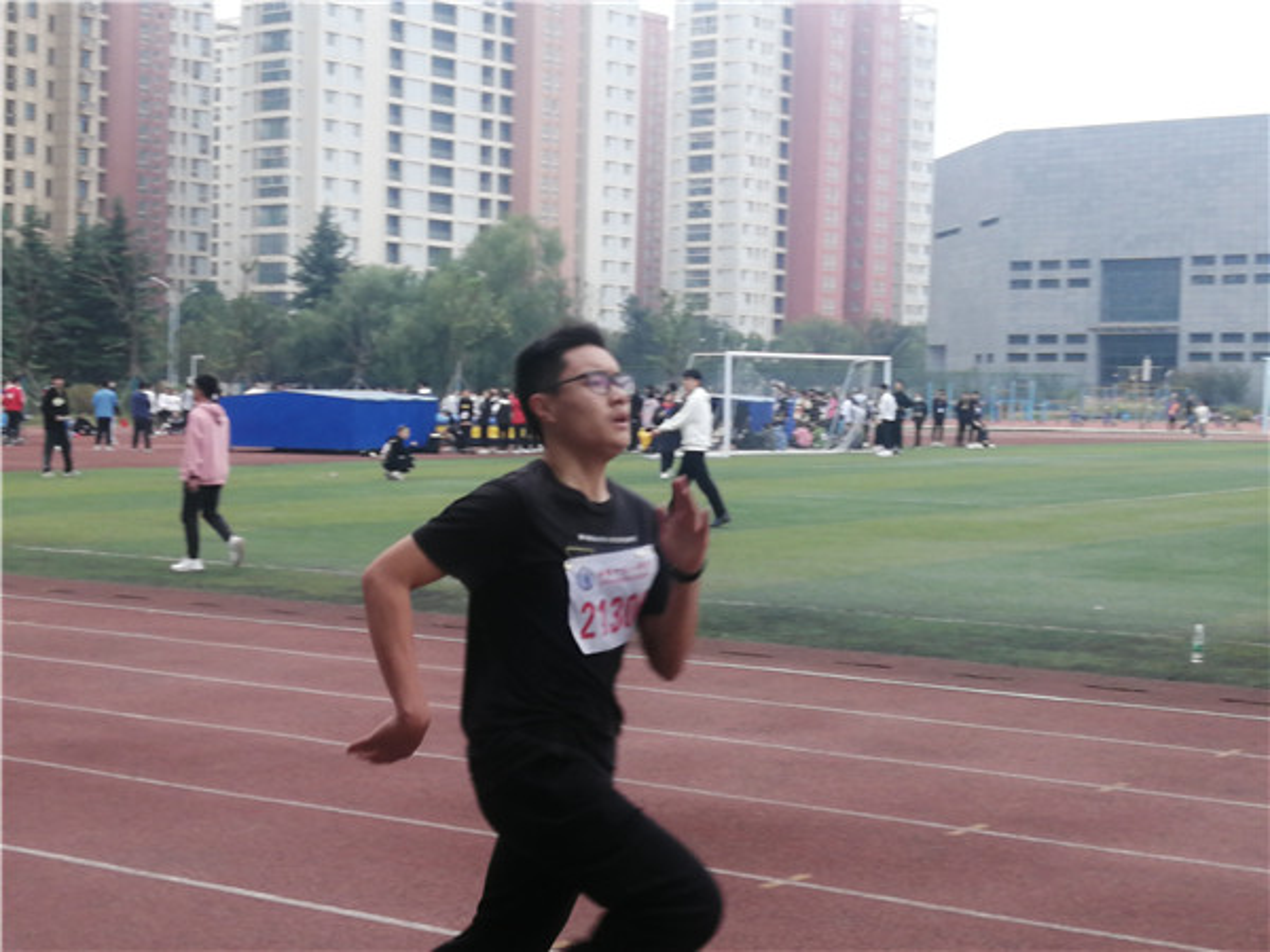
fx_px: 2238
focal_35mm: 61
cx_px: 635
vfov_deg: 24.0
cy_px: 476
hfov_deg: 31.7
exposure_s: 1/208
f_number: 1.8
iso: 50
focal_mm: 3.62
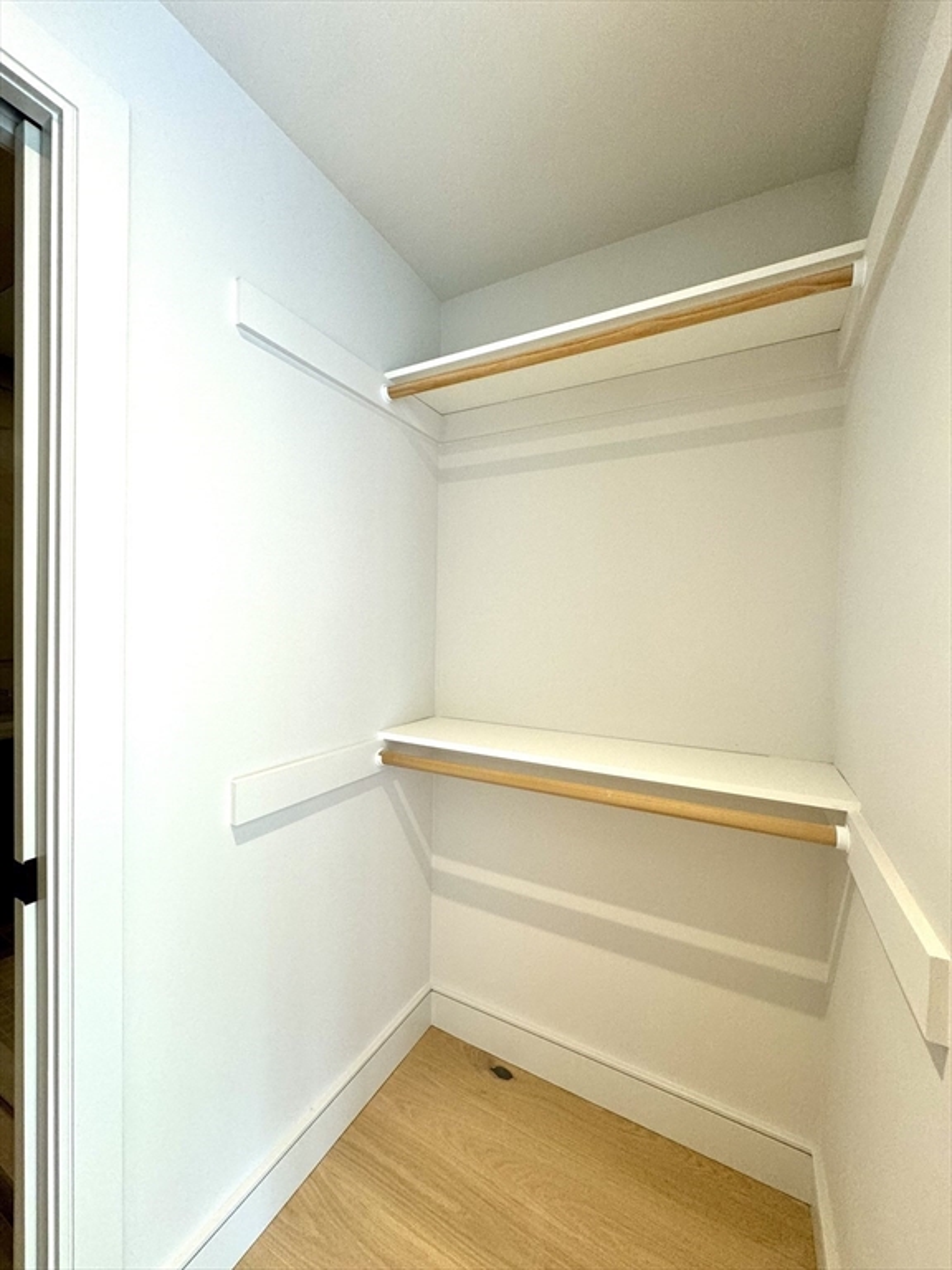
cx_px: 476
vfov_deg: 102.1
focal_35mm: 14
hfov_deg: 85.7
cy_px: 635
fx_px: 513
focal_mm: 2.22
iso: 160
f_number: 2.2
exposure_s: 1/103
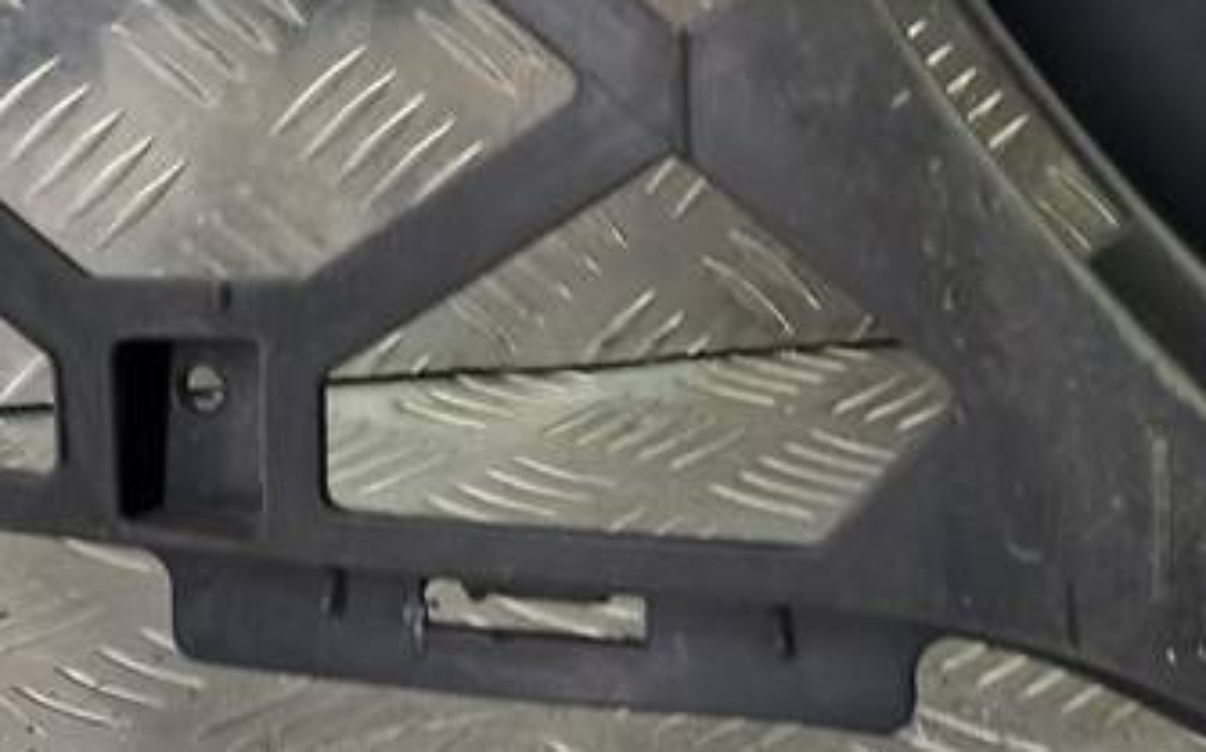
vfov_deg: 15.7
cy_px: -36
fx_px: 2661
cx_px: 1033
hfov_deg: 24.9
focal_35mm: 81
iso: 100
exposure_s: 1/50
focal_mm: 4.6
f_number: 1.8
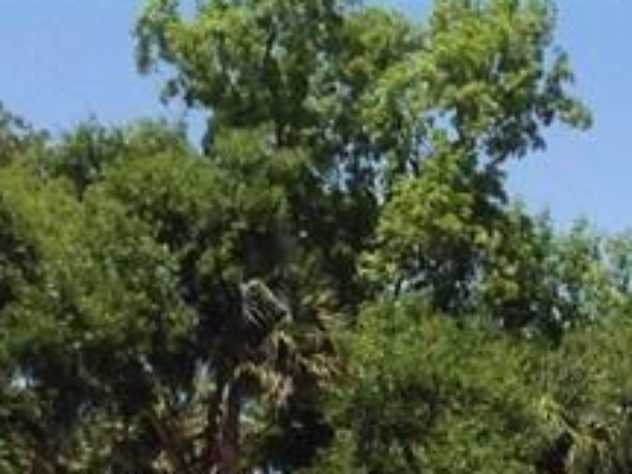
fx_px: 3031
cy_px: 1100
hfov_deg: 11.8
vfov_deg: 8.3
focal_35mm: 166
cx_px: 647
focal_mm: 4.28
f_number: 2.4
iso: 50
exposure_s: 1/2016
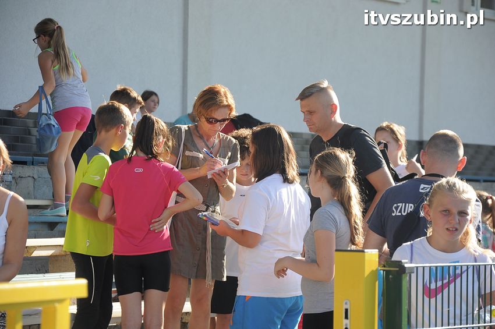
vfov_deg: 8.7
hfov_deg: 13.1
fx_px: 2163
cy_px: 164
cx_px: 248
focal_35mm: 158
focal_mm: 105
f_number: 5.6
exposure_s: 1/500
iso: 400
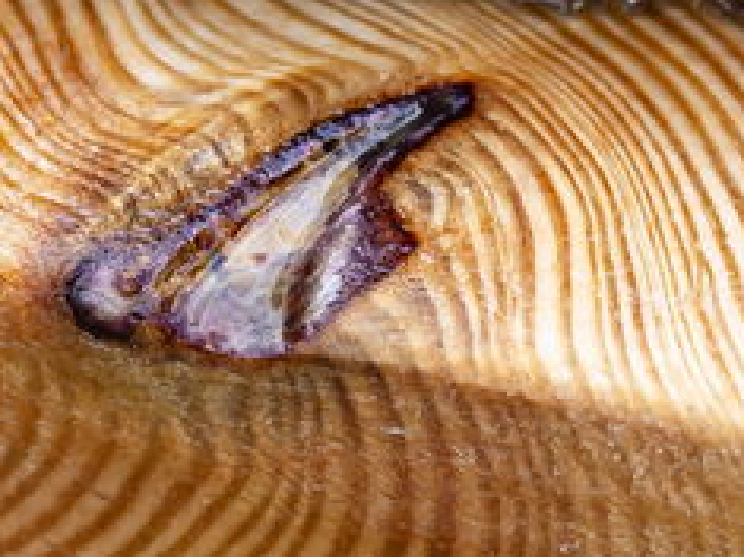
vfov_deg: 6.9
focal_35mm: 215
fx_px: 4619
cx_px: 323
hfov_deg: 9.2
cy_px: 312
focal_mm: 35
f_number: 5.6
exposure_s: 1/160
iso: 100
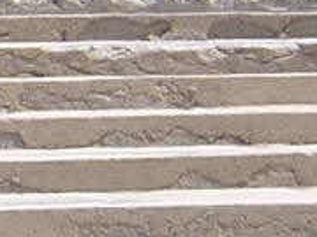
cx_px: -512
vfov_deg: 7.2
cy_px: 74
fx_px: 1877
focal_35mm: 205
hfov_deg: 8.6
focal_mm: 4.7
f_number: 5.2
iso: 100
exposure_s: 1/289
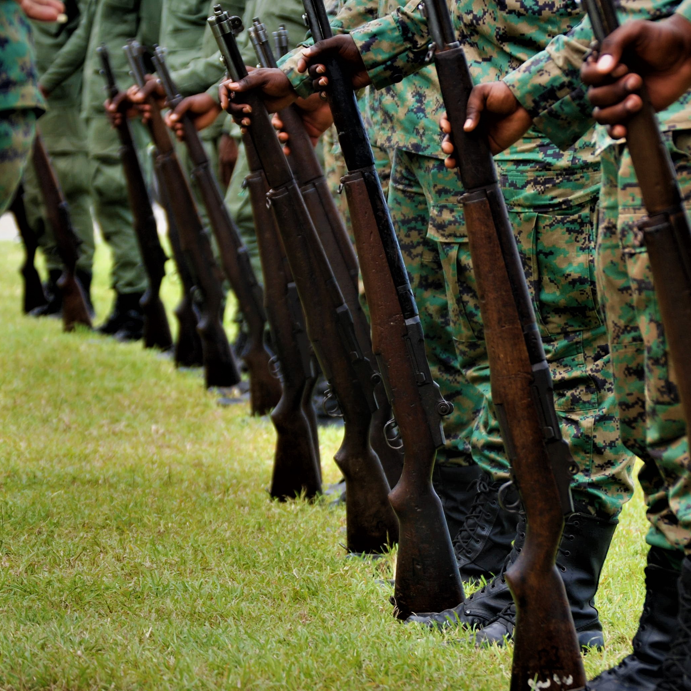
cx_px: 445
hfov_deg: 9.4
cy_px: 320
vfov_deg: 9.4
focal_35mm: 186
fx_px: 4201
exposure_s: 1/320
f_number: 6.3
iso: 160
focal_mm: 78
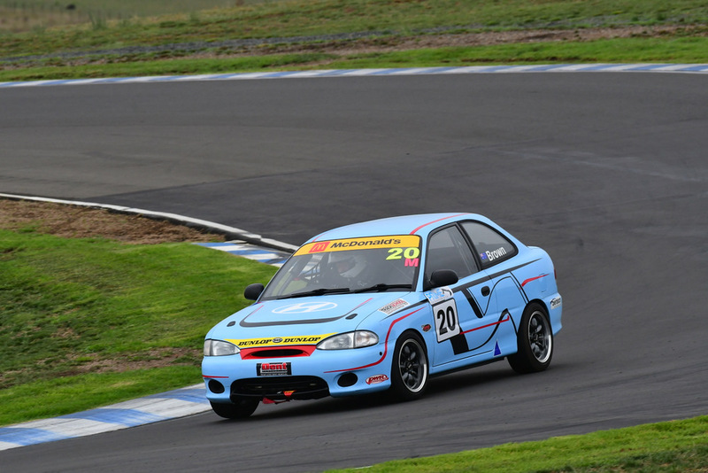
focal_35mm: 570
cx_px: 354
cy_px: 236
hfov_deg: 3.6
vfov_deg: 2.4
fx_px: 11213
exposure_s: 1/640
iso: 1000
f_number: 10
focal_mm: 380
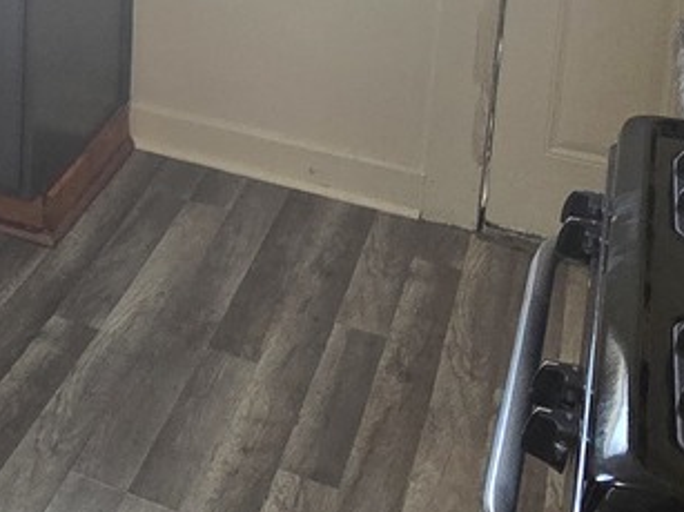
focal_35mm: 61
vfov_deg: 21.0
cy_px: -211
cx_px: -96
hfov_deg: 28.4
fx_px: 1205
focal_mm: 2.2
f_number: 2.2
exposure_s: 1/60
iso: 400
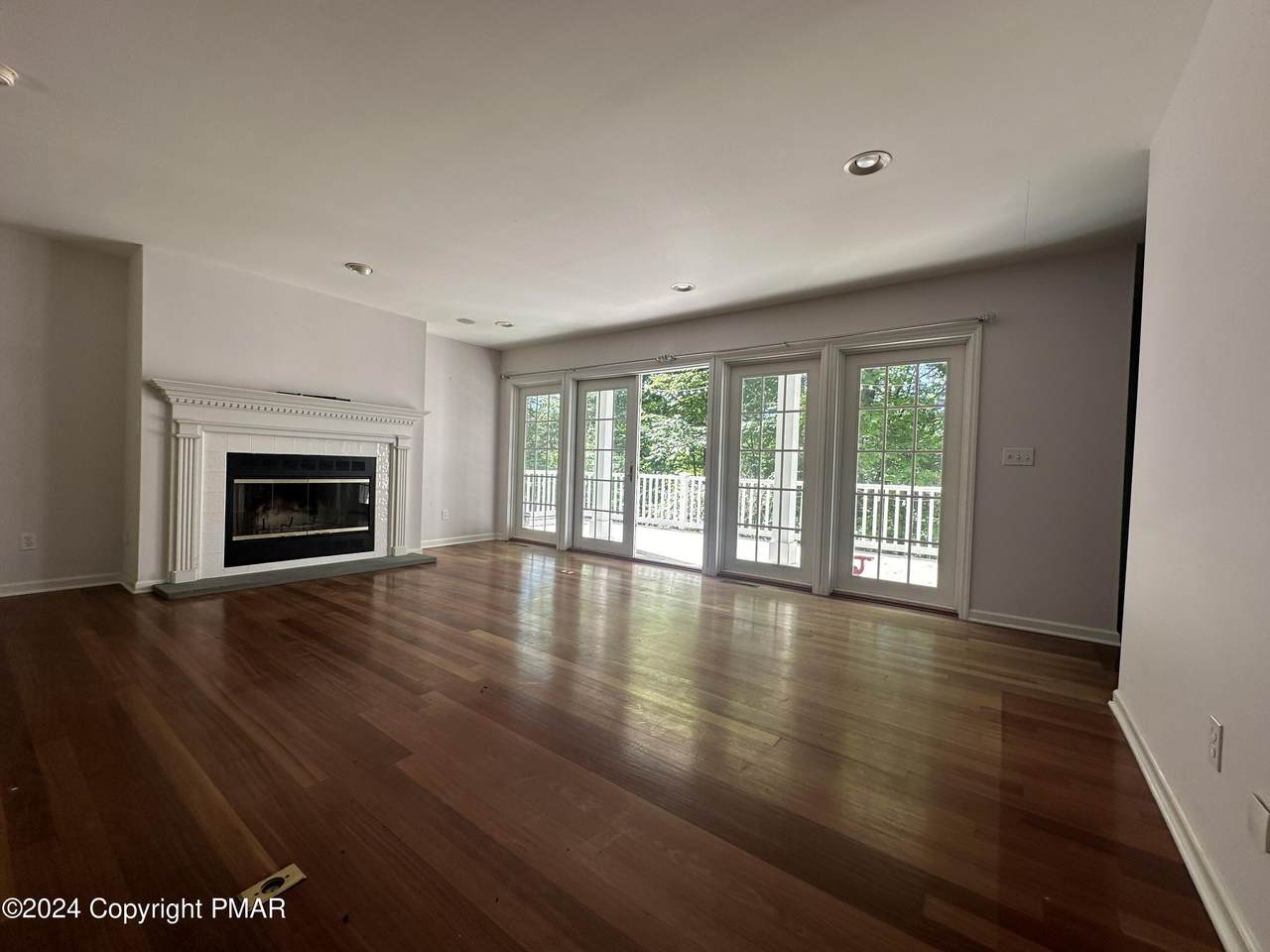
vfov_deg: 85.7
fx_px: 514
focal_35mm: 14
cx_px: 635
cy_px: 476
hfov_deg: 102.1
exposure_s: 1/104
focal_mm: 2.22
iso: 40
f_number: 2.2
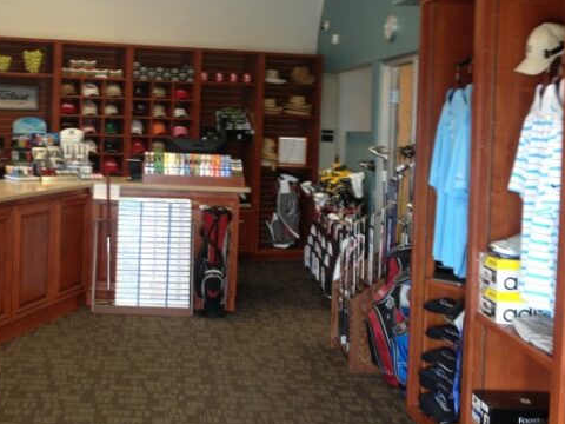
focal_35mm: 56
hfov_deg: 33.6
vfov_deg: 26.0
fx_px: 914
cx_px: 133
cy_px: 148
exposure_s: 1/24
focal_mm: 4.28
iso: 64
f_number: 2.4
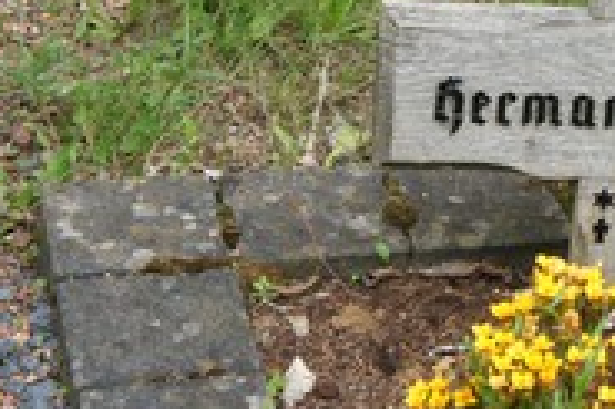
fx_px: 2872
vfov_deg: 8.1
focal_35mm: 168
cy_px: -3
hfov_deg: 12.0
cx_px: 681
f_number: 5.6
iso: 400
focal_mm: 45
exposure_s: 1/200
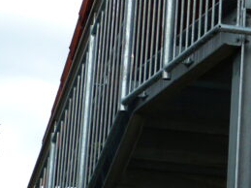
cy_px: 48
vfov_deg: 6.0
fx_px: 1805
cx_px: 337
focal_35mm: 249
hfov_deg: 7.8
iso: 100
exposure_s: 1/100
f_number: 3.3
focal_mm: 11.3
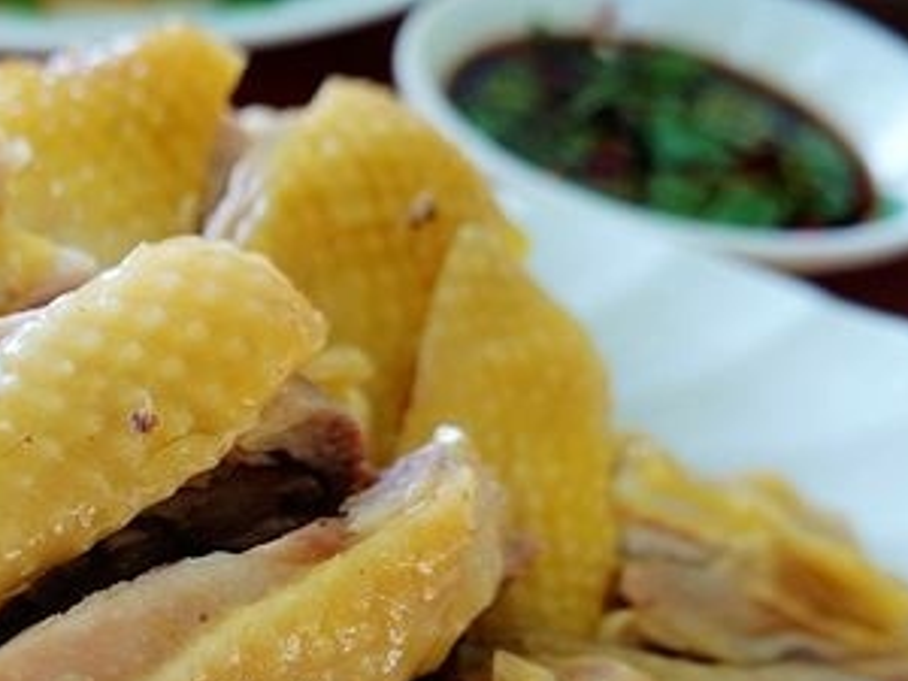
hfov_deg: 34.5
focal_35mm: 50
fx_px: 1312
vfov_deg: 28.1
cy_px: 604
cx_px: -12
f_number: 2.8
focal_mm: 9
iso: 125
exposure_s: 1/50
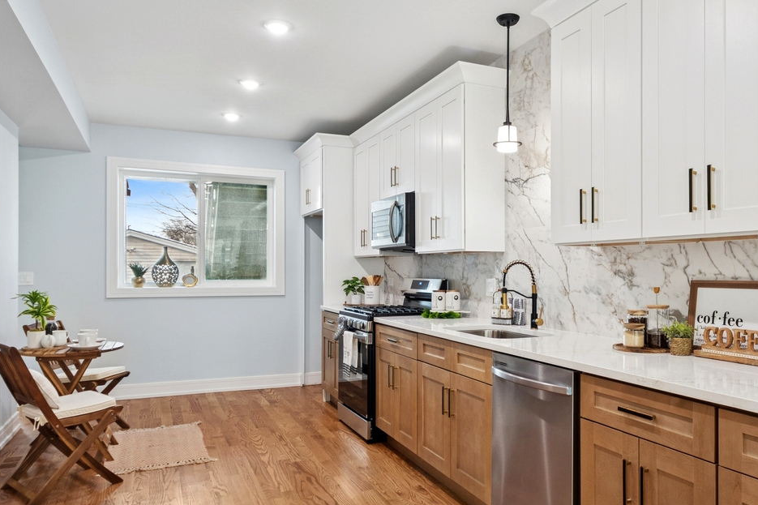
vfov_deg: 49.4
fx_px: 547
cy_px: 282
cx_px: 463
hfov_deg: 68.6
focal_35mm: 26
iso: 250
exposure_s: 1/15
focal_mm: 10
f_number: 8
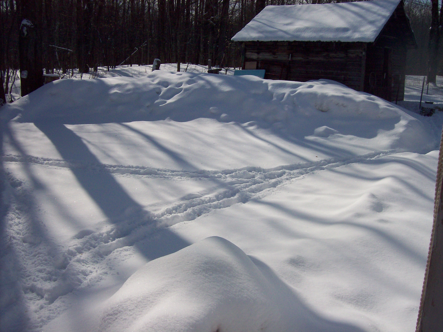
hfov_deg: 51.4
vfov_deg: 39.6
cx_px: 222
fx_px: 461
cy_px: 166
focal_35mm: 36
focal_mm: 6
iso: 80
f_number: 4.8
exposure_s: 1/1401
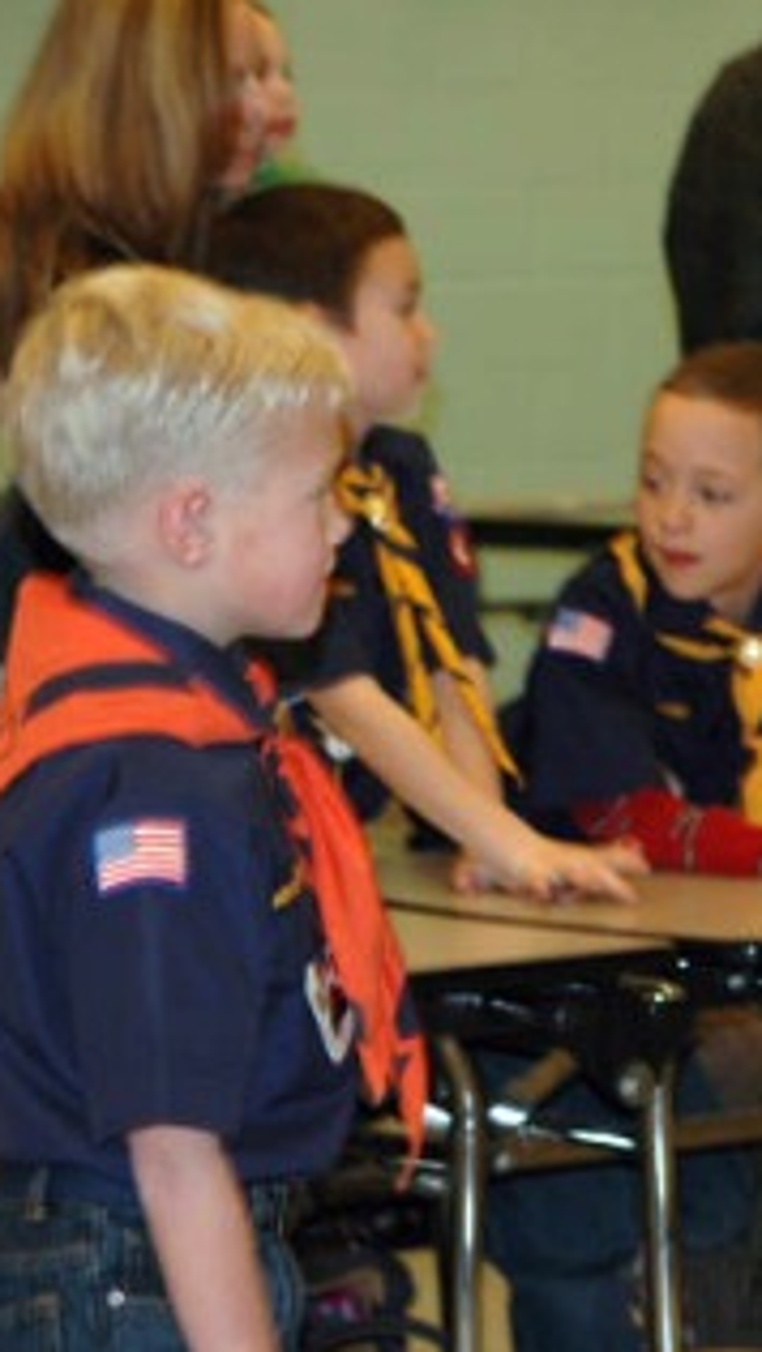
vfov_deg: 12.9
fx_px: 5992
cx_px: 723
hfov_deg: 7.3
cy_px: 678
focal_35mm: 167
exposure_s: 1/60
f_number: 4
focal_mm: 70
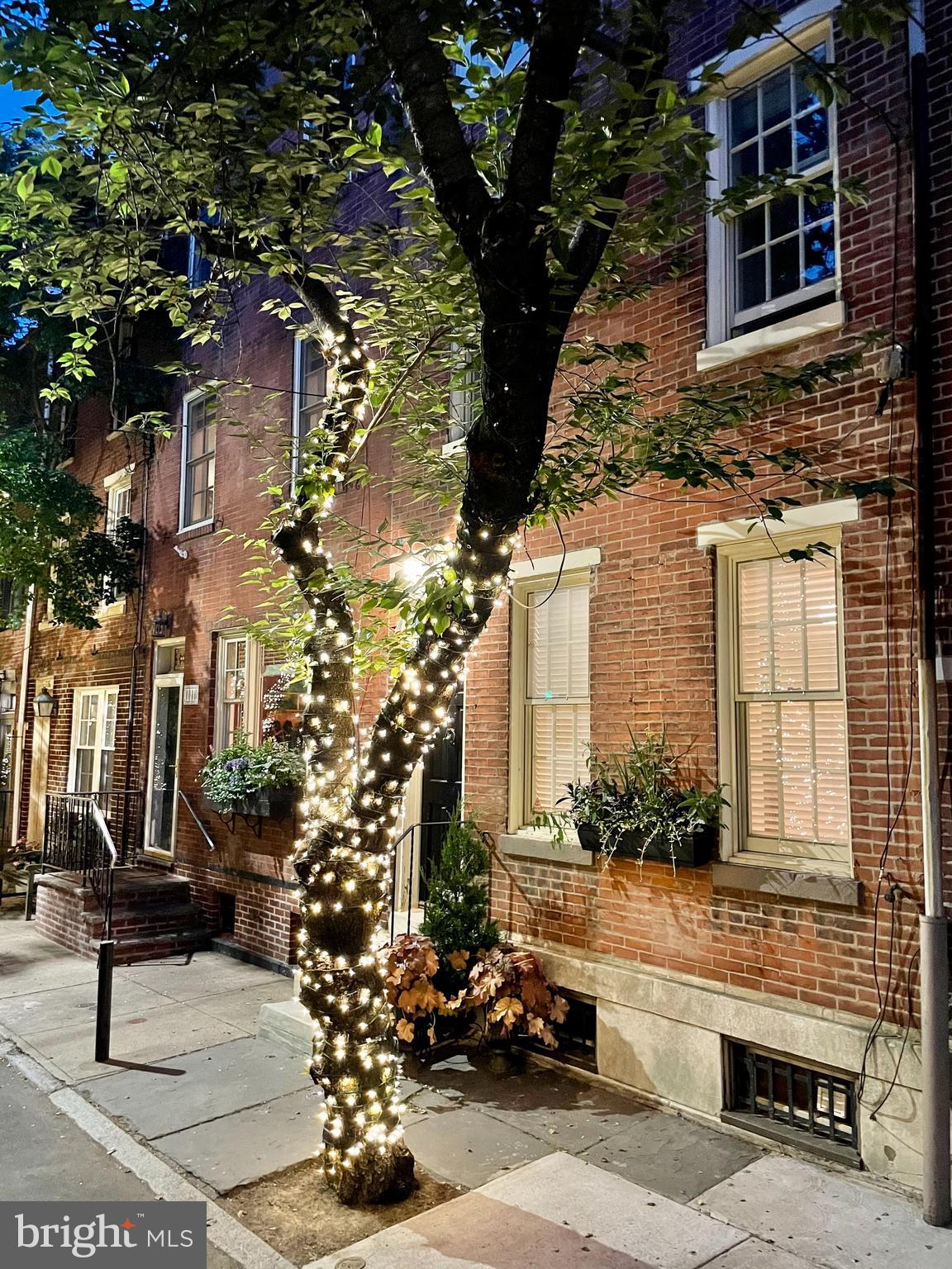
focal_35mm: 26
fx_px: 953
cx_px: 476
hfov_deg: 53.1
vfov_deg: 67.3
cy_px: 634
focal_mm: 4.2
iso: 800
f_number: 1.6
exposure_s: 1/30
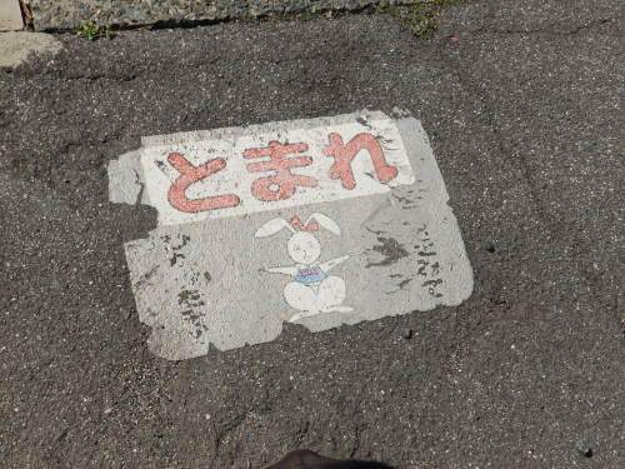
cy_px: 234
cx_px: 312
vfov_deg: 31.5
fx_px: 831
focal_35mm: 46
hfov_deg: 41.2
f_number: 4.5
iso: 80
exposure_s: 1/500
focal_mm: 8.2
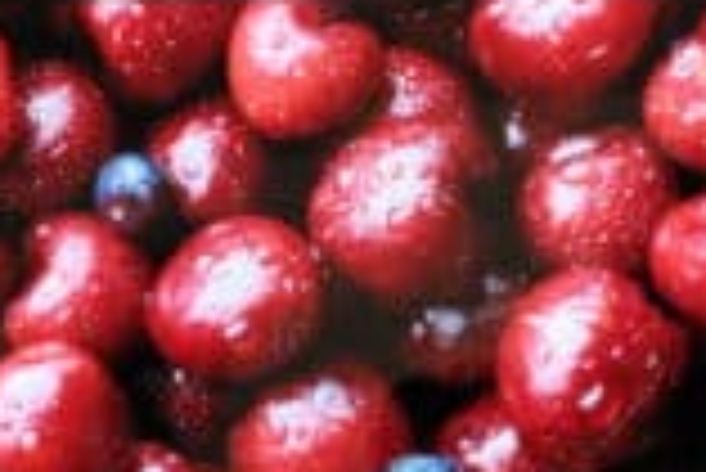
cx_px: 81
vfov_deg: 18.6
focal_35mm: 72
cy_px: 445
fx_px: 1413
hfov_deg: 27.1
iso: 3200
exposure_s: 1/50
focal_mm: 19
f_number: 8
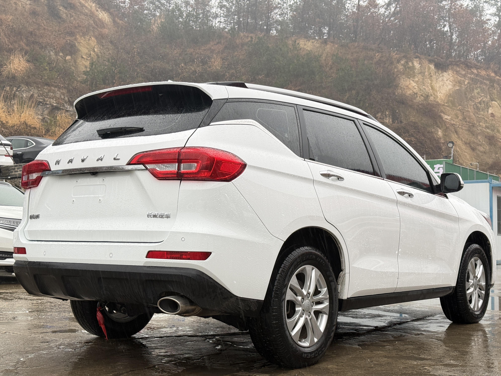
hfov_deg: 39.7
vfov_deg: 30.3
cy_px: 188
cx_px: 250
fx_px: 695
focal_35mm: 48
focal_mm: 6.76
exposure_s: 1/50
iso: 64
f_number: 1.78
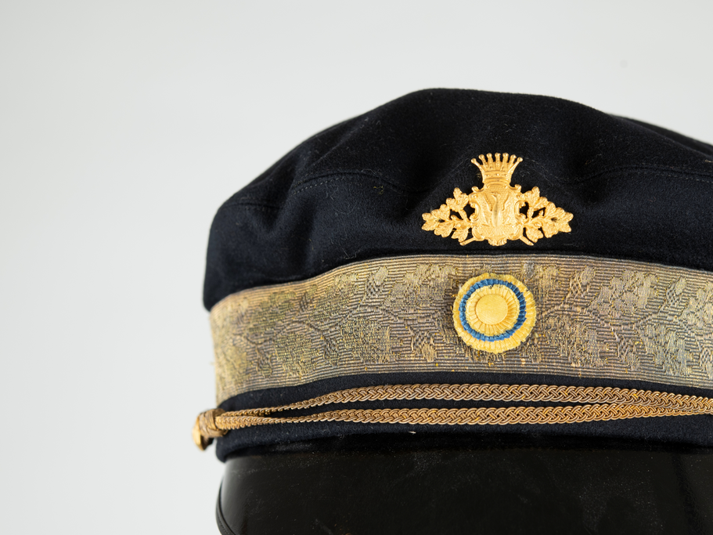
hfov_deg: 25.6
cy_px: 311
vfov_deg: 19.4
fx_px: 1565
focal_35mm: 76
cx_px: 427
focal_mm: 60
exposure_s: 1/160
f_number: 8
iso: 200
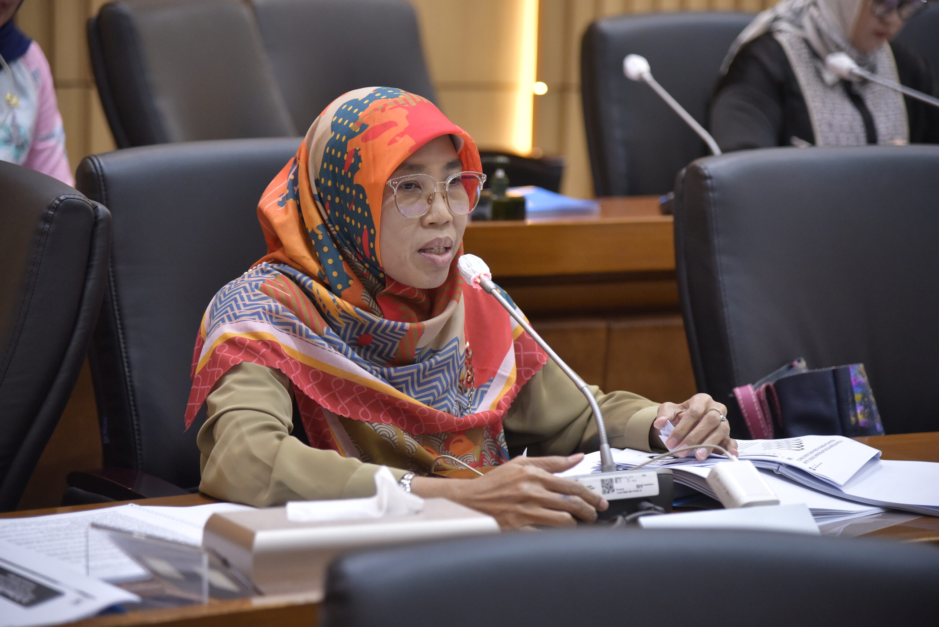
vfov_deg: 11.4
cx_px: 470
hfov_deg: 17.1
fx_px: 3131
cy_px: 314
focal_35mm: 120
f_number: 4
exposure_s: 1/160
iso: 2500
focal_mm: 120
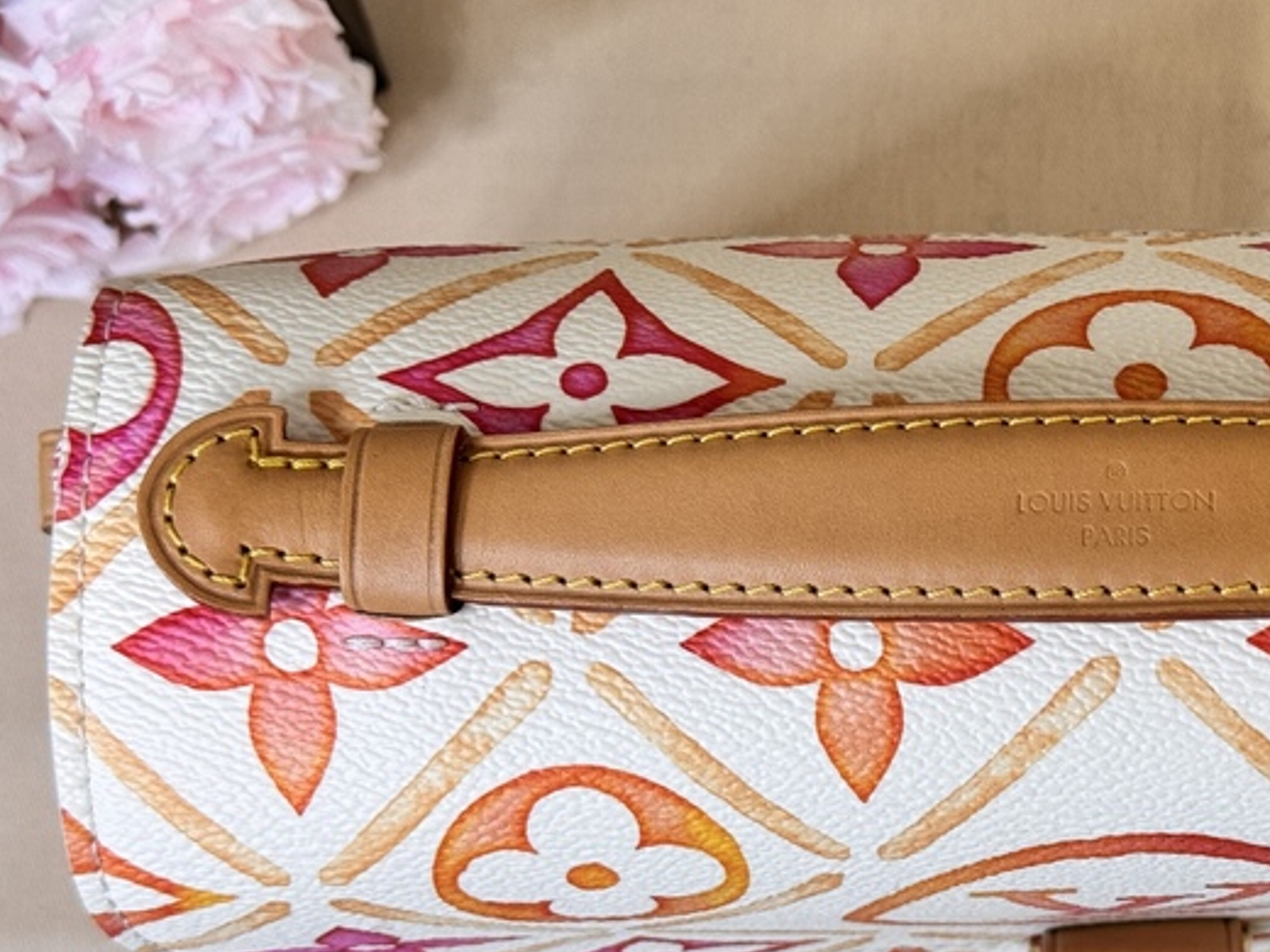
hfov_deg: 20.6
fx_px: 3412
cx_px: 1177
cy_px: 588
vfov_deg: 15.9
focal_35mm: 93
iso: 100
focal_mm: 6.76
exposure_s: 1/53
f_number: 1.78
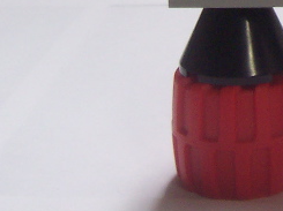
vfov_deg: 11.7
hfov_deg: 15.8
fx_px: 988
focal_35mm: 121
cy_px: -110
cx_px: 328
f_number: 2.8
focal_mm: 5.6
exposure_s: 1/30
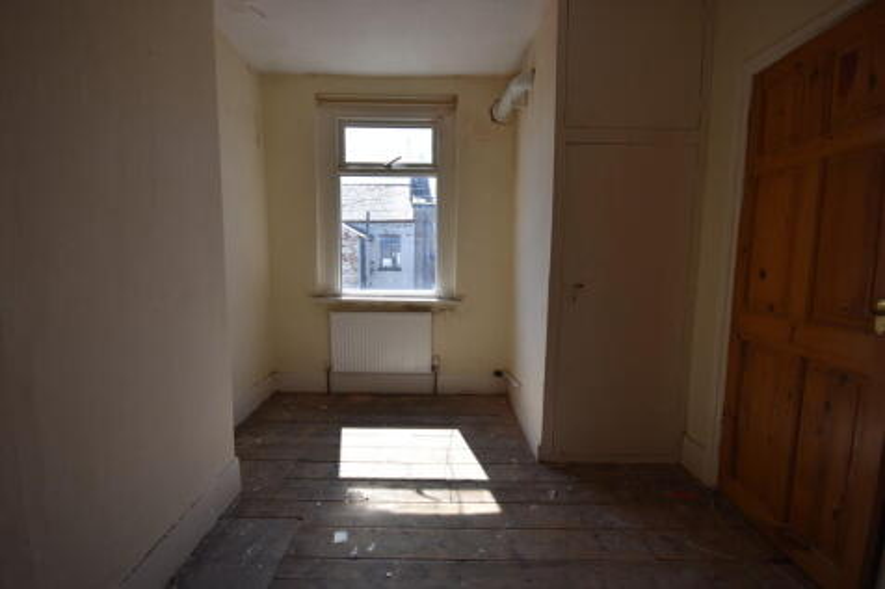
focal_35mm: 15
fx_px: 369
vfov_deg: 77.3
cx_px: 442
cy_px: 294
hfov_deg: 100.4
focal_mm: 10
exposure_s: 1/160
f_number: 5.6
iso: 100
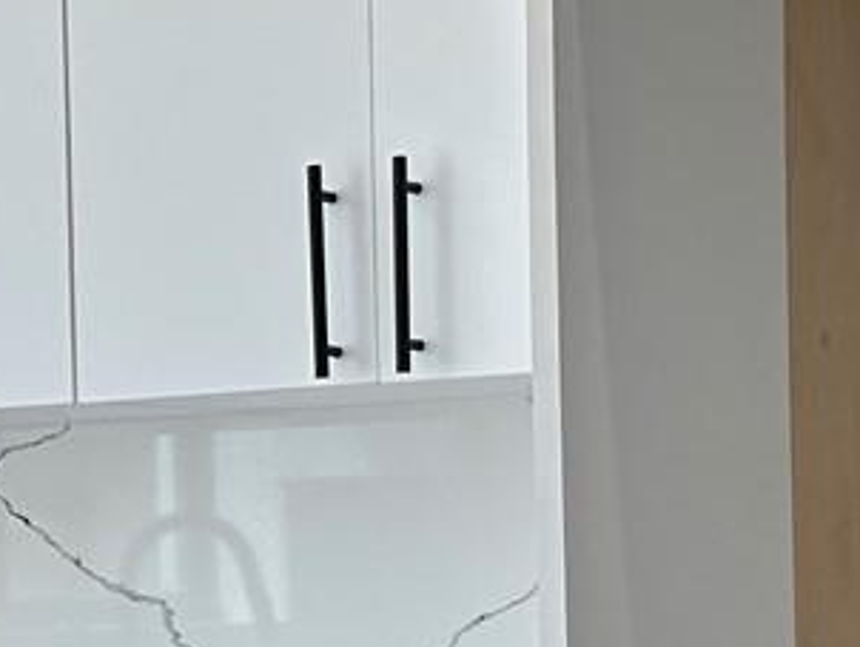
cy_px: 636
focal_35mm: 127
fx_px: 3158
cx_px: 51
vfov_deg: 11.6
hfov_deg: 15.3
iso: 80
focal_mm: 6.86
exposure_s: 1/452
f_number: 1.78
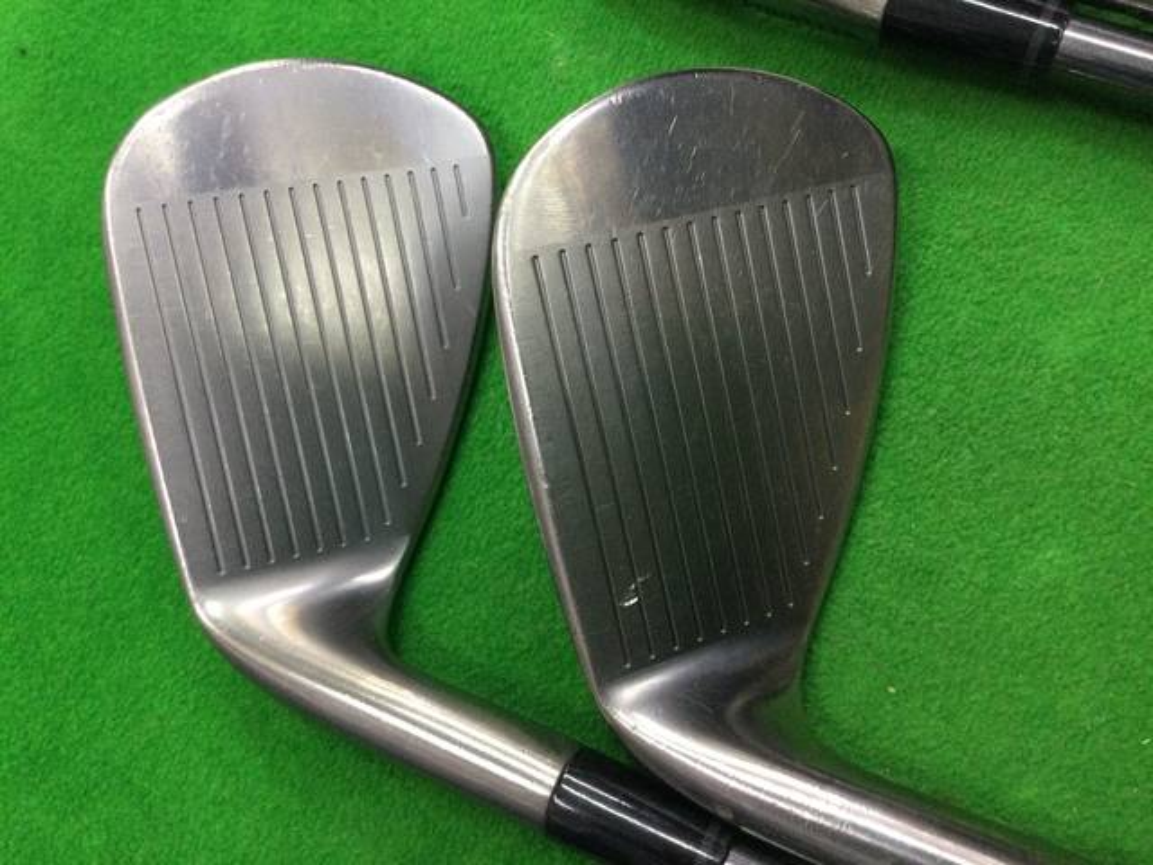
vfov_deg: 45.4
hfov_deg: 58.4
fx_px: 1033
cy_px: 432
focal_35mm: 31
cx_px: 576
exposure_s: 1/30
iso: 160
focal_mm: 3.3
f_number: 2.4
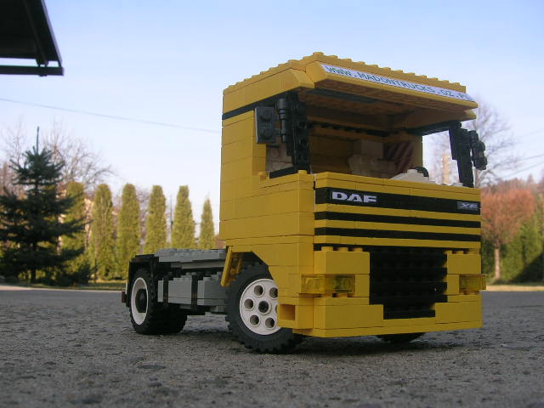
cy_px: 204
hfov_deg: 46.8
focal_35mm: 40
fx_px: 629
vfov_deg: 36.0
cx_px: 272
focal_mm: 6.1
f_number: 5
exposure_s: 1/188
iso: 50
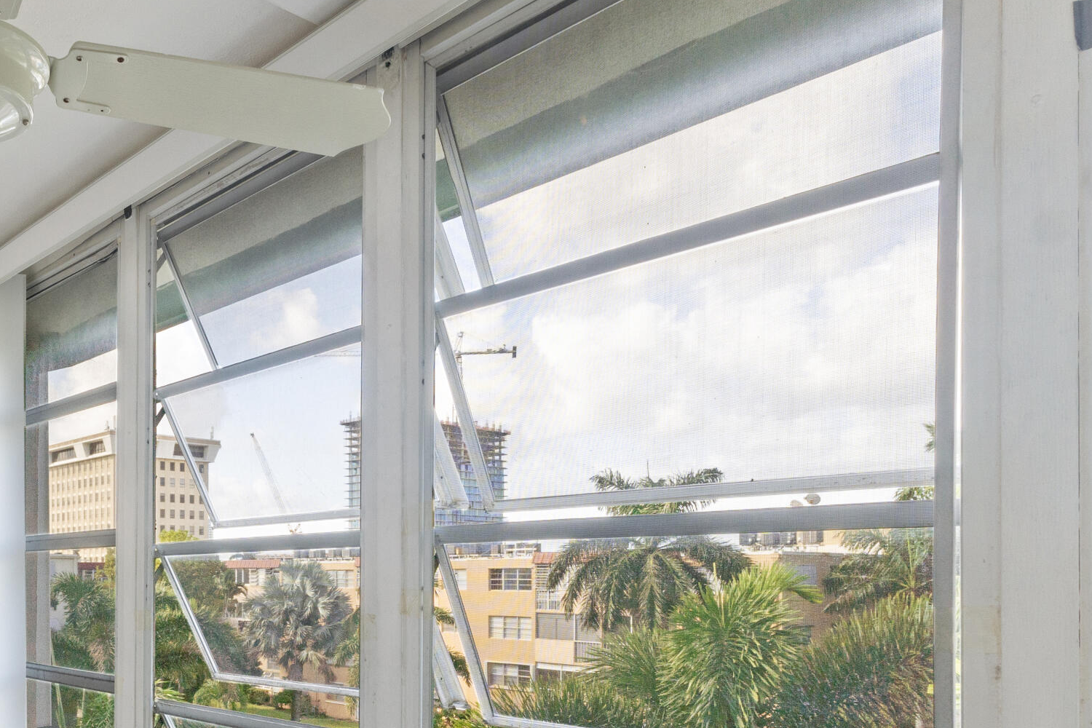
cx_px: 200
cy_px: 584
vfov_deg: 41.7
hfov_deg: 56.8
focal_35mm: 30
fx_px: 910
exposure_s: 1/1.67
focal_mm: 10
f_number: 10
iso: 125
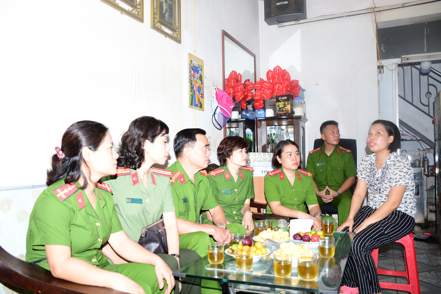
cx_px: 220
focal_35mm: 30
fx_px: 367
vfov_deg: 43.6
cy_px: 147
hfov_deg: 61.9
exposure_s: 1/200
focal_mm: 20
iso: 320
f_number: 3.5
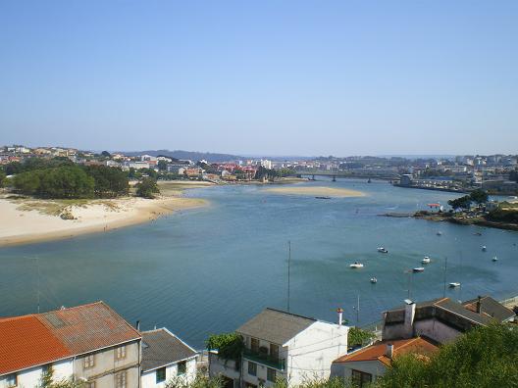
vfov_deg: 37.7
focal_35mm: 38
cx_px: 259
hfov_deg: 49.0
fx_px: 569
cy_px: 194
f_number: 4.6
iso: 64
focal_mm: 6.3
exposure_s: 1/400
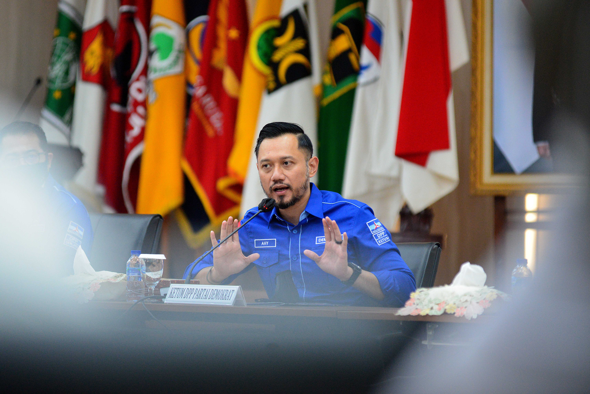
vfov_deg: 6.9
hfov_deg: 10.3
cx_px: 295
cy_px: 197
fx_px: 3279
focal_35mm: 200
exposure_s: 1/125
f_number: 3.2
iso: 4000
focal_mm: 200
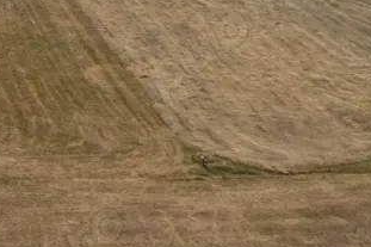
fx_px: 927
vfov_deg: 14.8
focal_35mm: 90
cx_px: -146
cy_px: -30
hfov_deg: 20.2
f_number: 5.6
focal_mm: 10.26
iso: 100
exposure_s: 1/1000
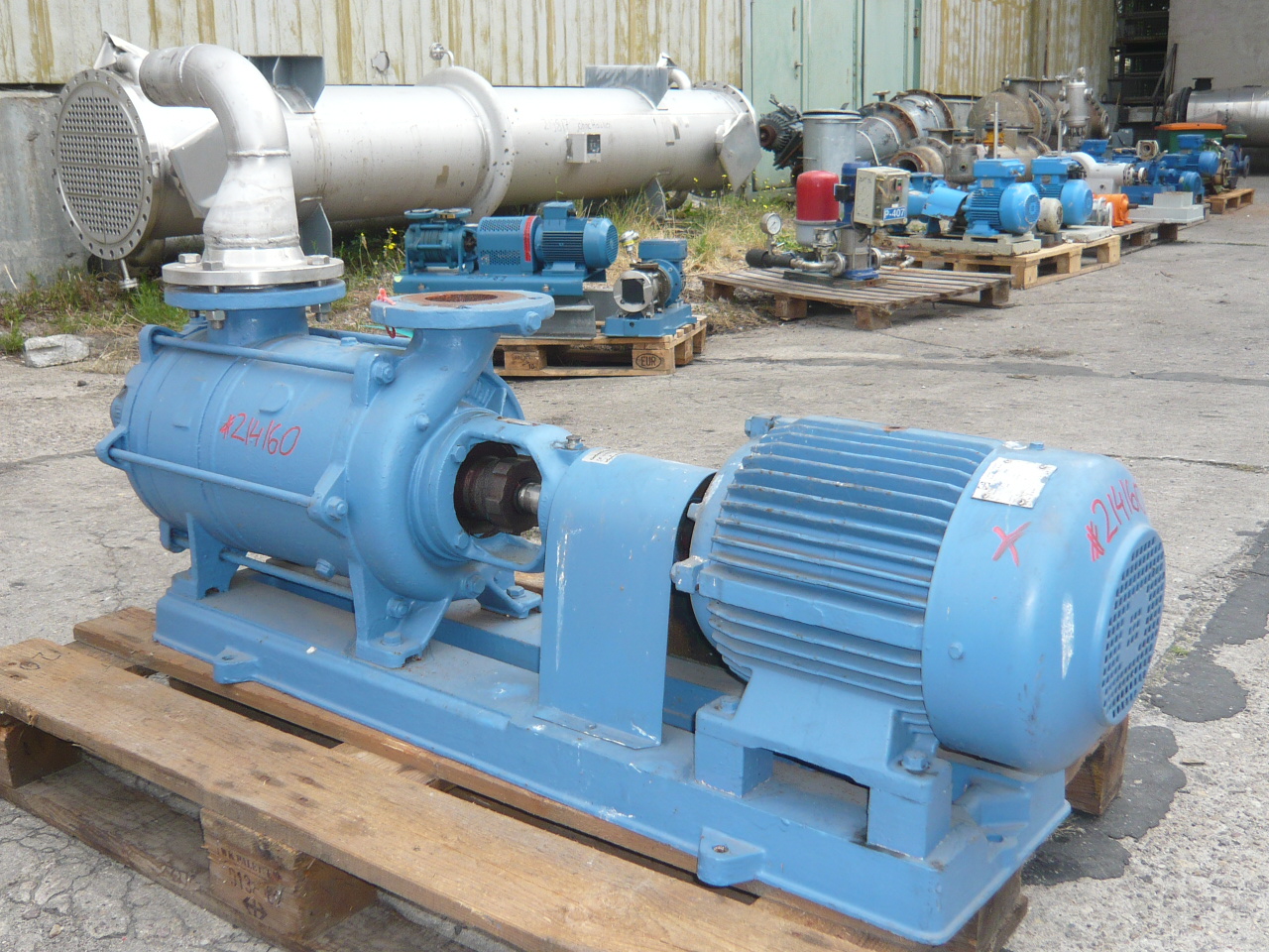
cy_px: 476
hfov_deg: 52.6
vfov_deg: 40.7
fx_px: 1283
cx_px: 634
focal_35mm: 35
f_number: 2.8
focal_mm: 4.6
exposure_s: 1/160
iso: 100
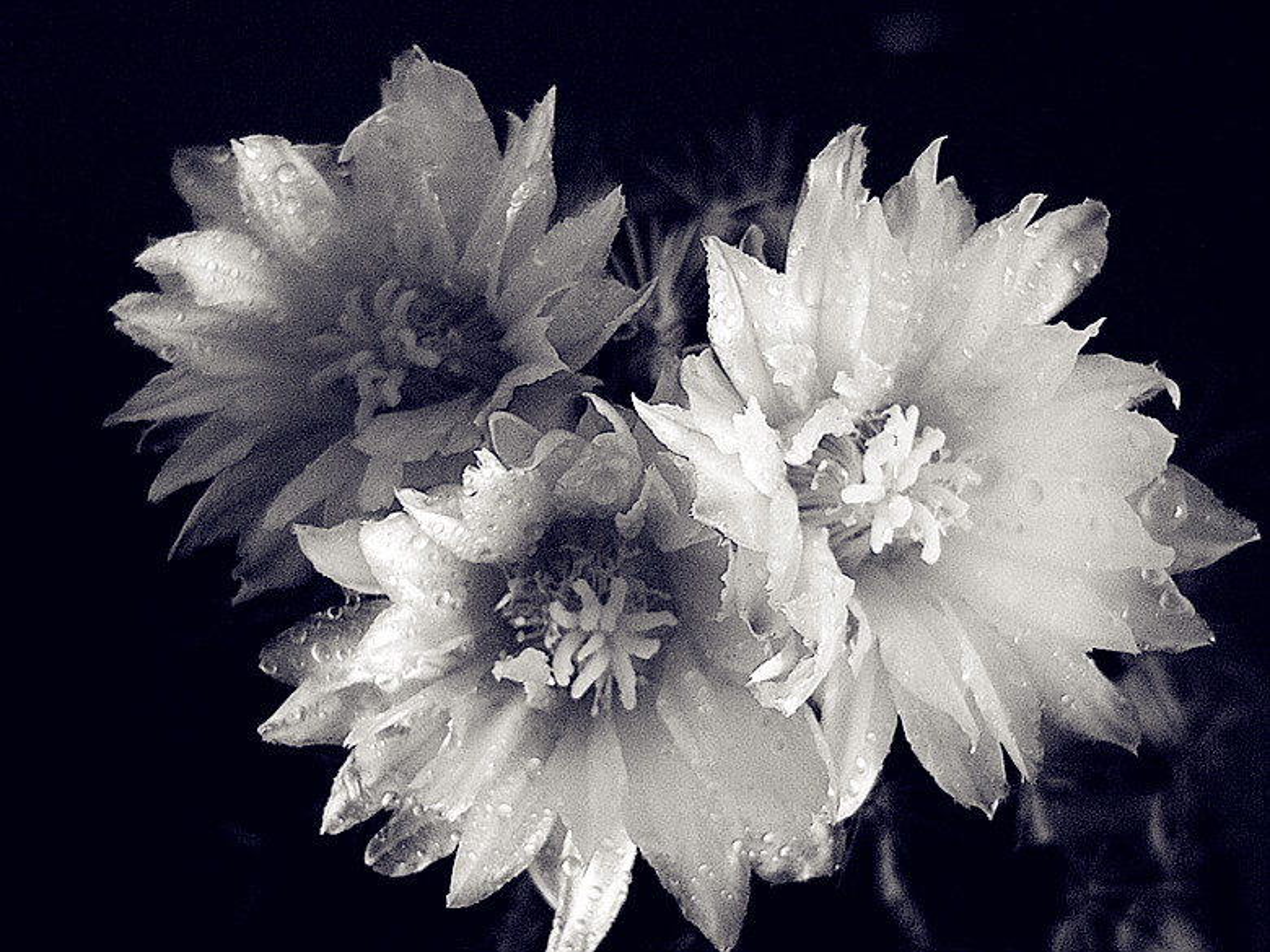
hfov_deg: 23.6
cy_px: 476
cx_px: 635
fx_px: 3045
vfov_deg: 17.8
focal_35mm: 83
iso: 200
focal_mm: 13.8
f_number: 2.8
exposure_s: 1/60
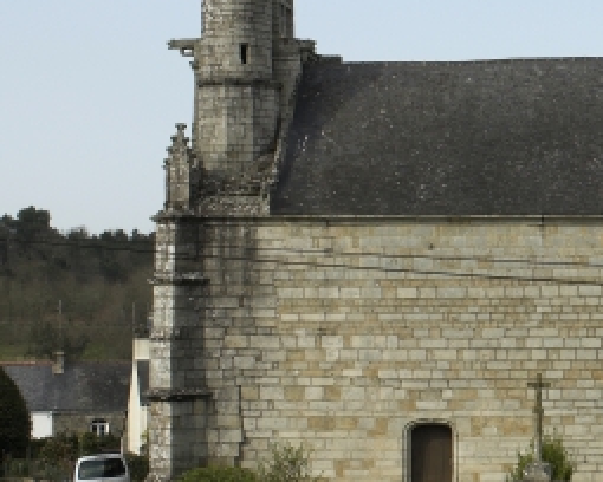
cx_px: 864
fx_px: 2106
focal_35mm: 118
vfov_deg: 13.1
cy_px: 220
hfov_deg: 15.2
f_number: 11
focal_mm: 28
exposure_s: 1/100
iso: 100
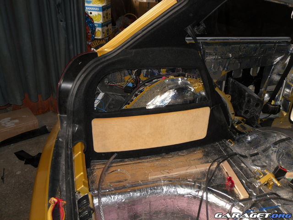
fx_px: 296
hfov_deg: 52.6
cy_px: 110
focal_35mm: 35
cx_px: 146
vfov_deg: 40.7
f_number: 3.5
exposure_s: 1/45
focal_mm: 6.3
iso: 80
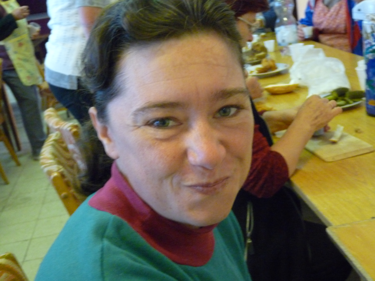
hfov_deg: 36.2
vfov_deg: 27.5
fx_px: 574
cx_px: 188
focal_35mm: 53
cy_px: 140
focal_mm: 9.5
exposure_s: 1/25
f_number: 3.2
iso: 800
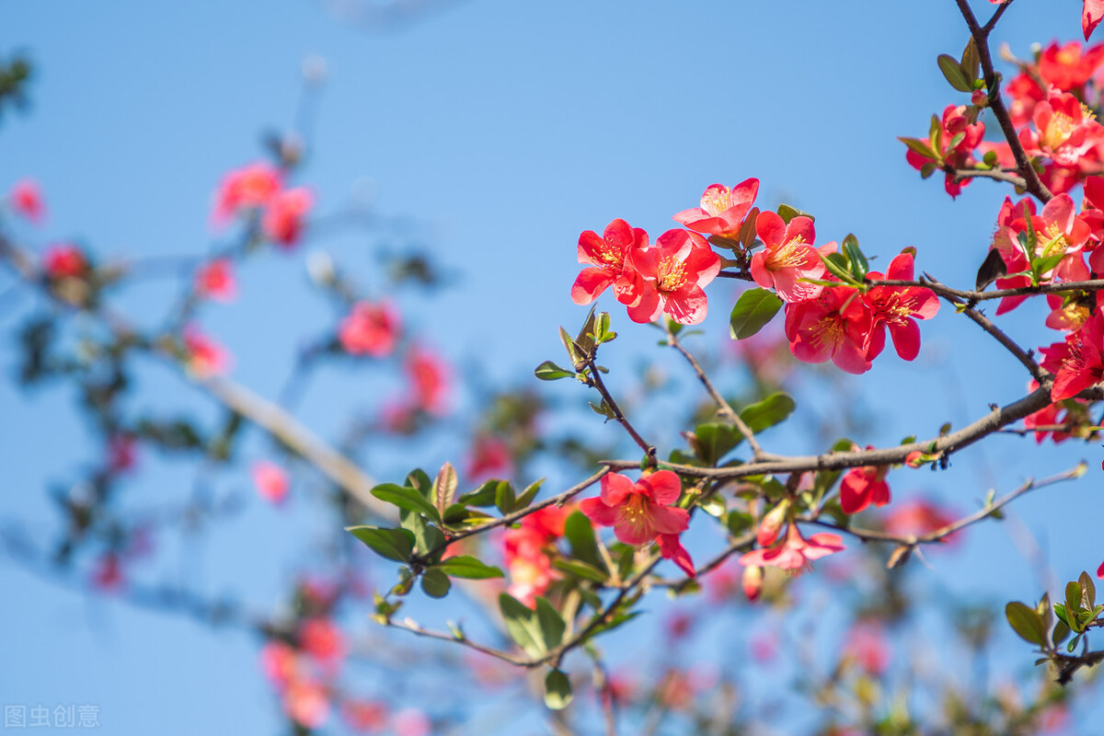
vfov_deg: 8.7
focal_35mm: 157
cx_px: 552
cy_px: 368
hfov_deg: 13.1
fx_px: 4814
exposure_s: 1/400
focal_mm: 105
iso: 100
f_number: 4
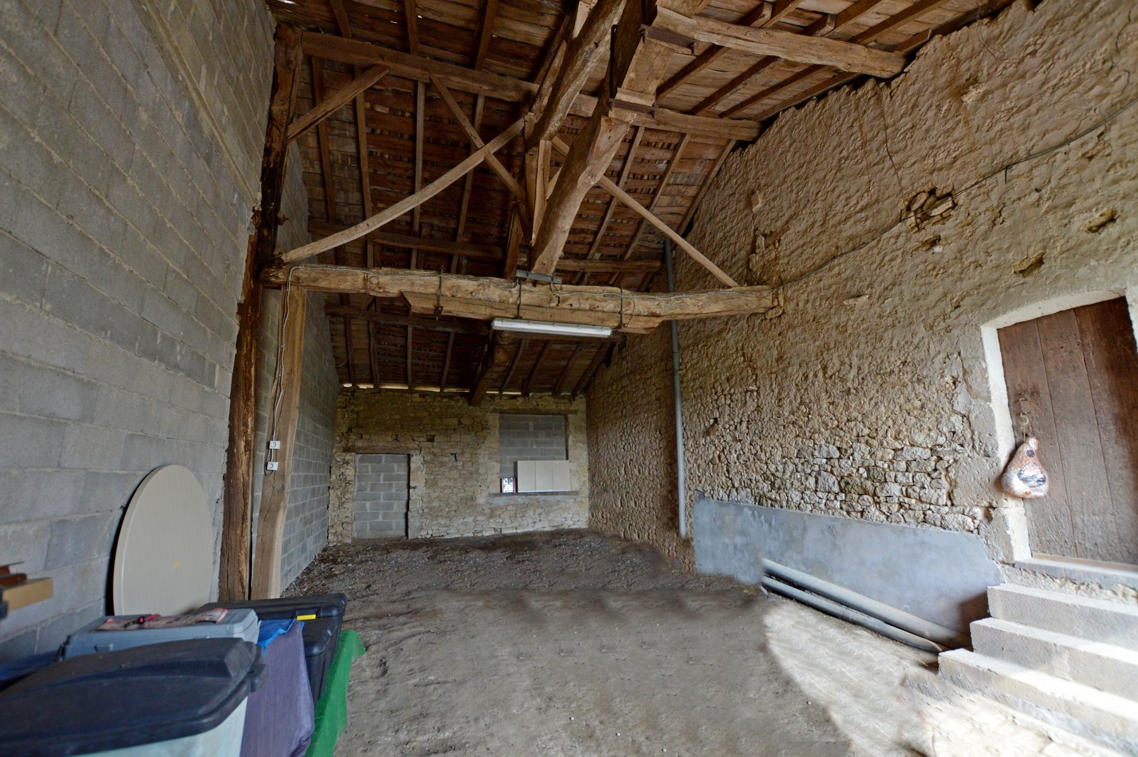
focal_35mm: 15
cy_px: 378
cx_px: 569
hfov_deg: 100.4
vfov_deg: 77.2
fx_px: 474
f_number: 4.5
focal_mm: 10
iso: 400
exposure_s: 1/80
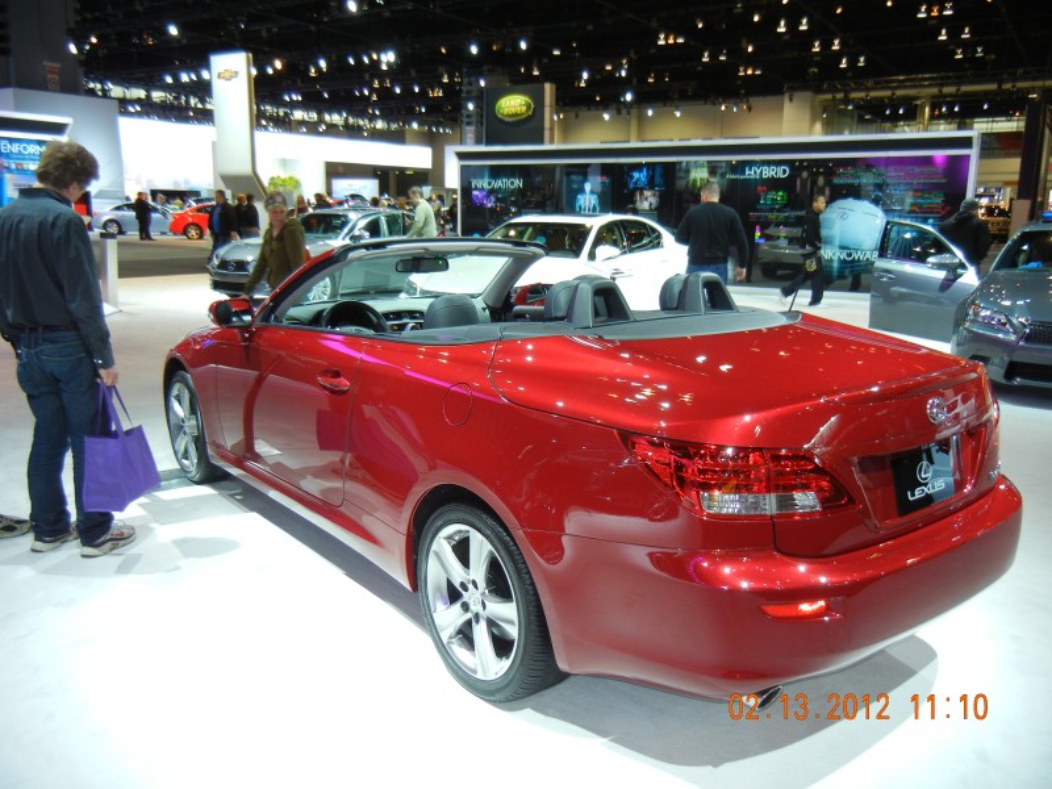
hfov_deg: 60.0
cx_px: 526
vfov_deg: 46.8
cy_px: 394
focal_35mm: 30
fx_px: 912
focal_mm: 5.4
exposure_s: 1/50.8
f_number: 3.5
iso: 200
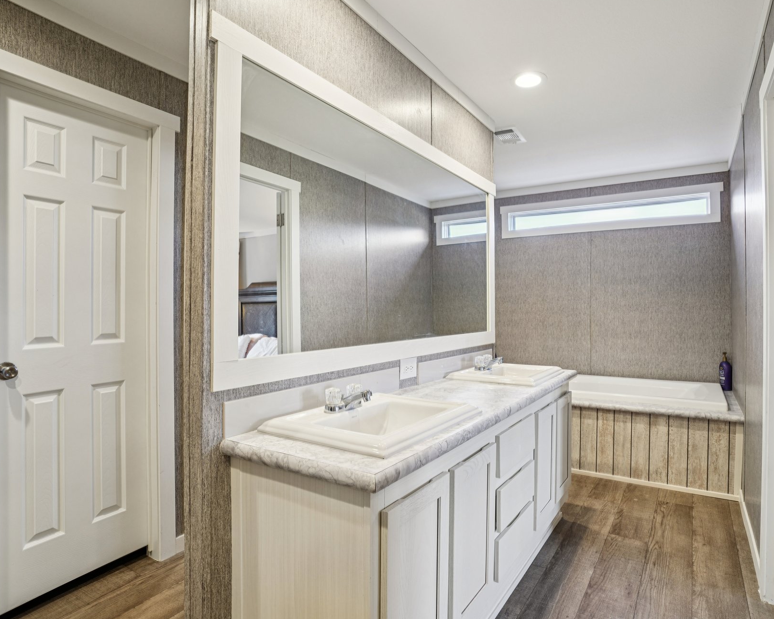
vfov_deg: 70.9
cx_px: 424
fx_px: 435
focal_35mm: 19
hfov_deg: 83.0
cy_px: 304
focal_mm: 16
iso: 400
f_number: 8
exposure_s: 1/15
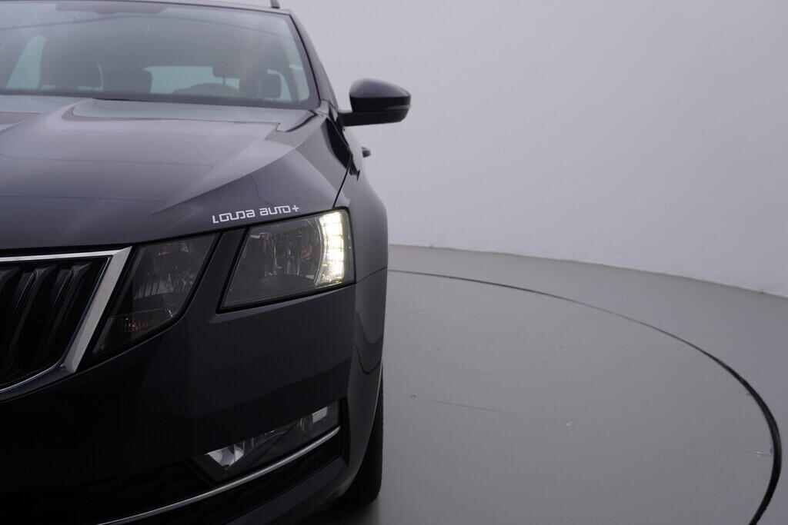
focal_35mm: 36
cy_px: 262
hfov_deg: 53.1
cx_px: 394
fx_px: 788
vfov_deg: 36.9
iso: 125
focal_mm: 24
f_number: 5
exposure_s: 1/125
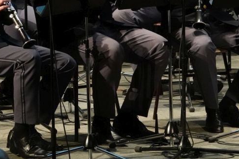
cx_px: 63
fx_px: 3065
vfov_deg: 3.0
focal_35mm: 462
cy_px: -1
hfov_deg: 4.5
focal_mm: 81.1
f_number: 4
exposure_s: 1/250
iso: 4000
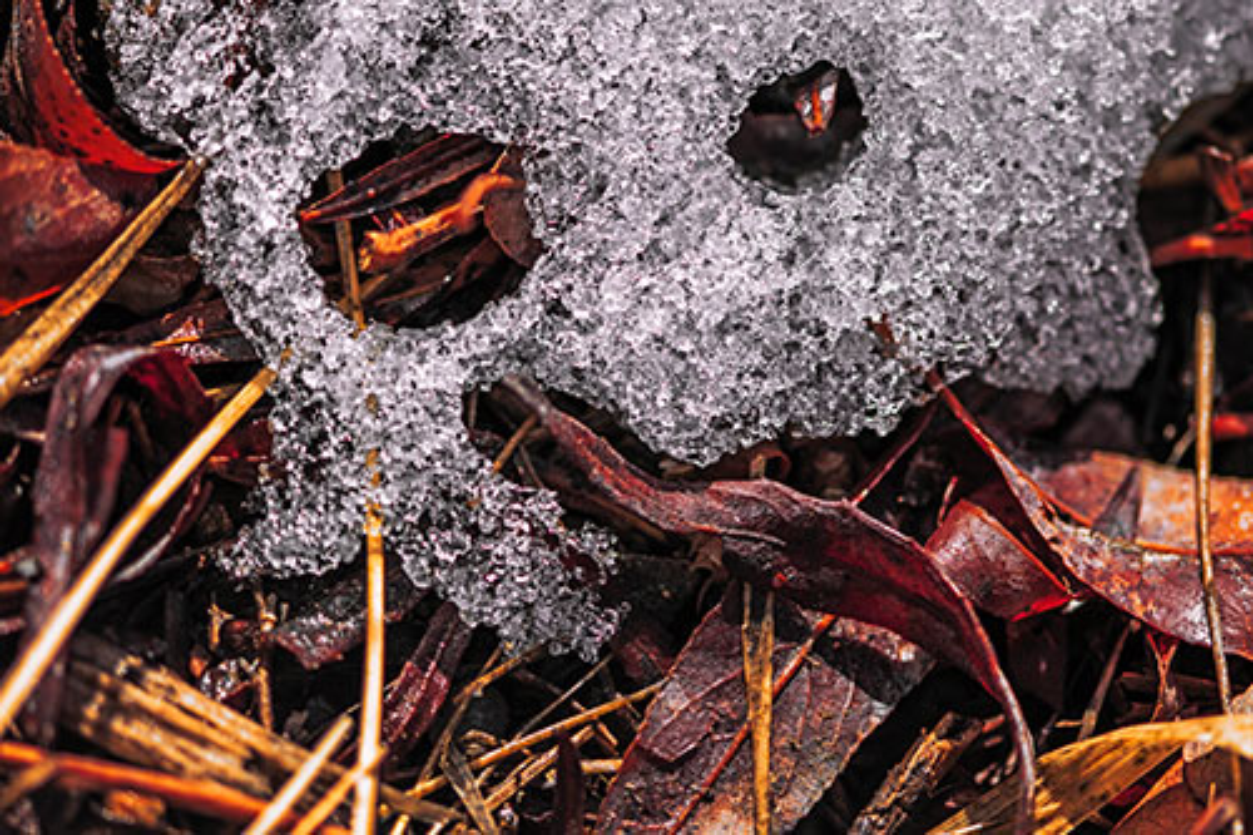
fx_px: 7306
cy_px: 418
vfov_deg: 6.5
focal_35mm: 210
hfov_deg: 9.8
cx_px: 626
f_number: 6.7
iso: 64
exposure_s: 1/250
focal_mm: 210
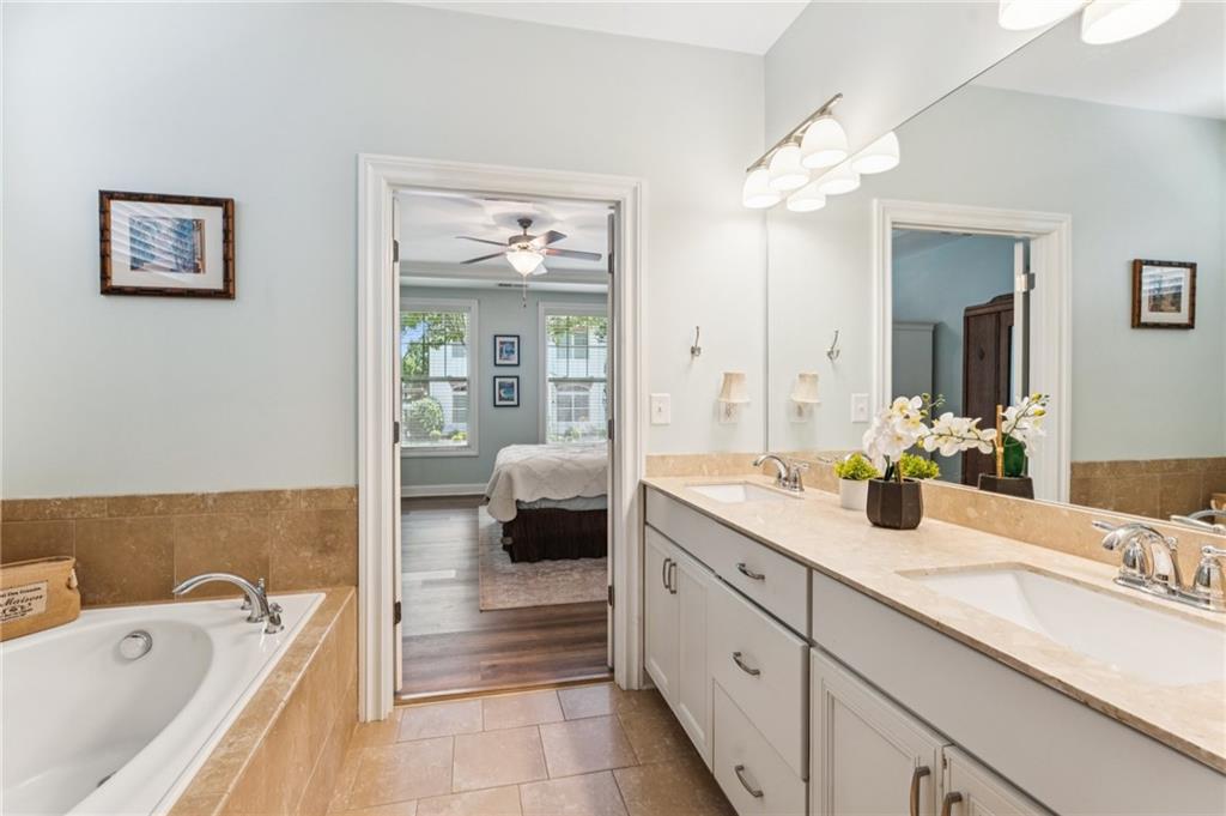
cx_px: 613
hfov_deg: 95.0
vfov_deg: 72.0
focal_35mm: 16
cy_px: 408
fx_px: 561
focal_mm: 16.5
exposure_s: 1/25
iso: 400
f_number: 8
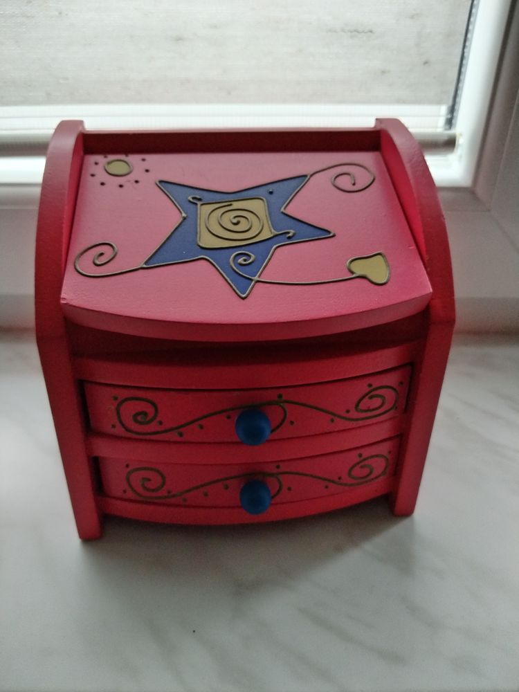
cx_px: 260
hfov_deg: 53.1
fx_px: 520
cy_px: 346
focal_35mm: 26
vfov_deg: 67.3
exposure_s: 1/50
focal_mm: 4.25
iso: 296
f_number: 1.8
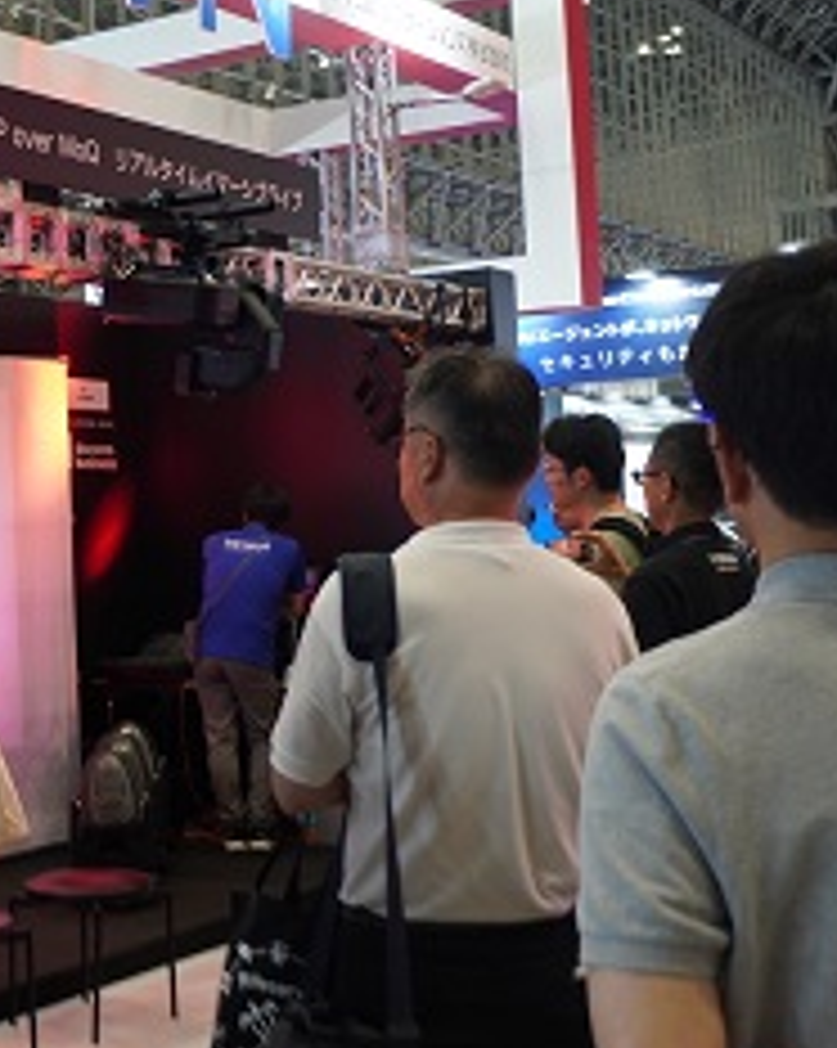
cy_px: 360
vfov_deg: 32.3
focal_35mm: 58
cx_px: 4
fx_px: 1798
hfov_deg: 25.0
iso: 400
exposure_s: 1/30
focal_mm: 20
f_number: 3.5
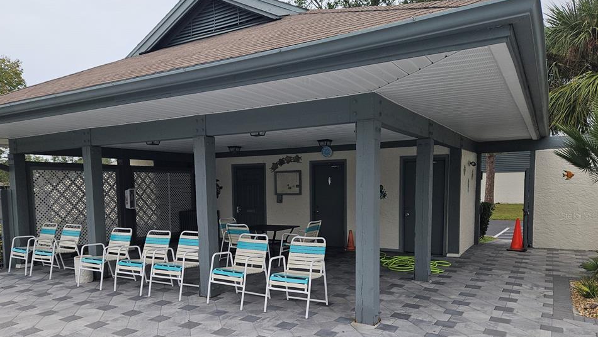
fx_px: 428
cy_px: 215
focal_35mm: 27
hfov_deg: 69.7
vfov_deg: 42.5
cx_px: 277
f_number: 1.8
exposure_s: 1/919
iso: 25
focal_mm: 5.4
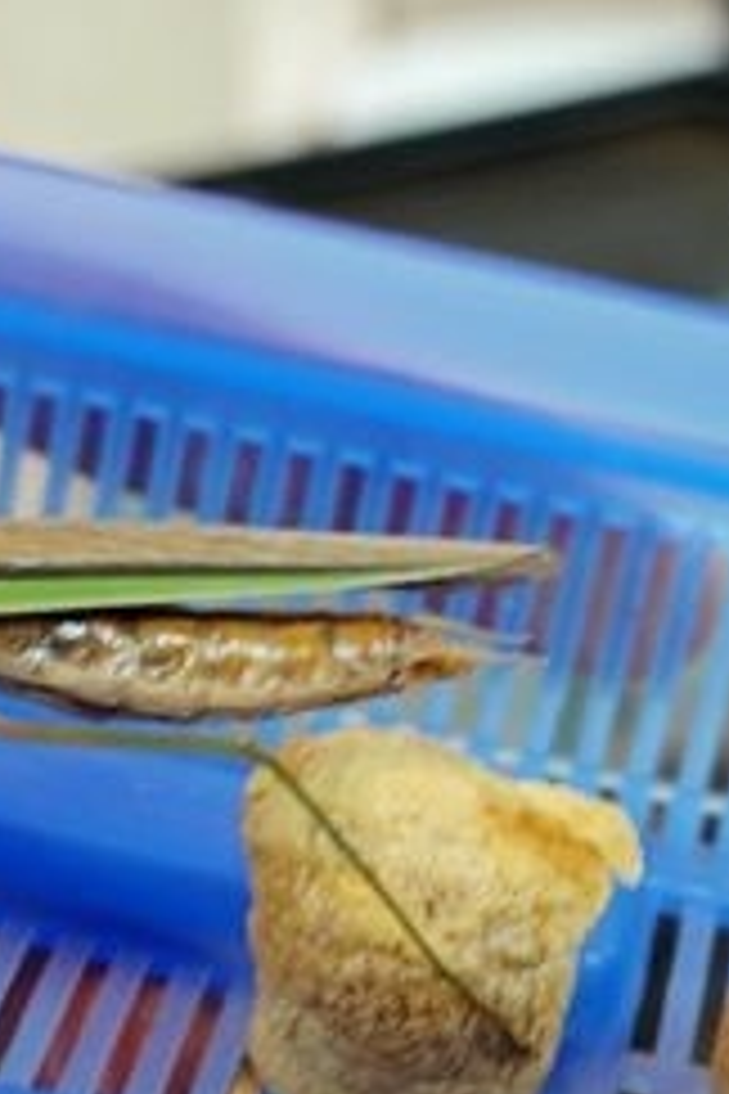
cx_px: 104
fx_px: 3250
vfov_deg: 19.0
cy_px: 786
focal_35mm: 107
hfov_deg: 12.7
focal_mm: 14.99
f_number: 4
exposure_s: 1/20
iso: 800
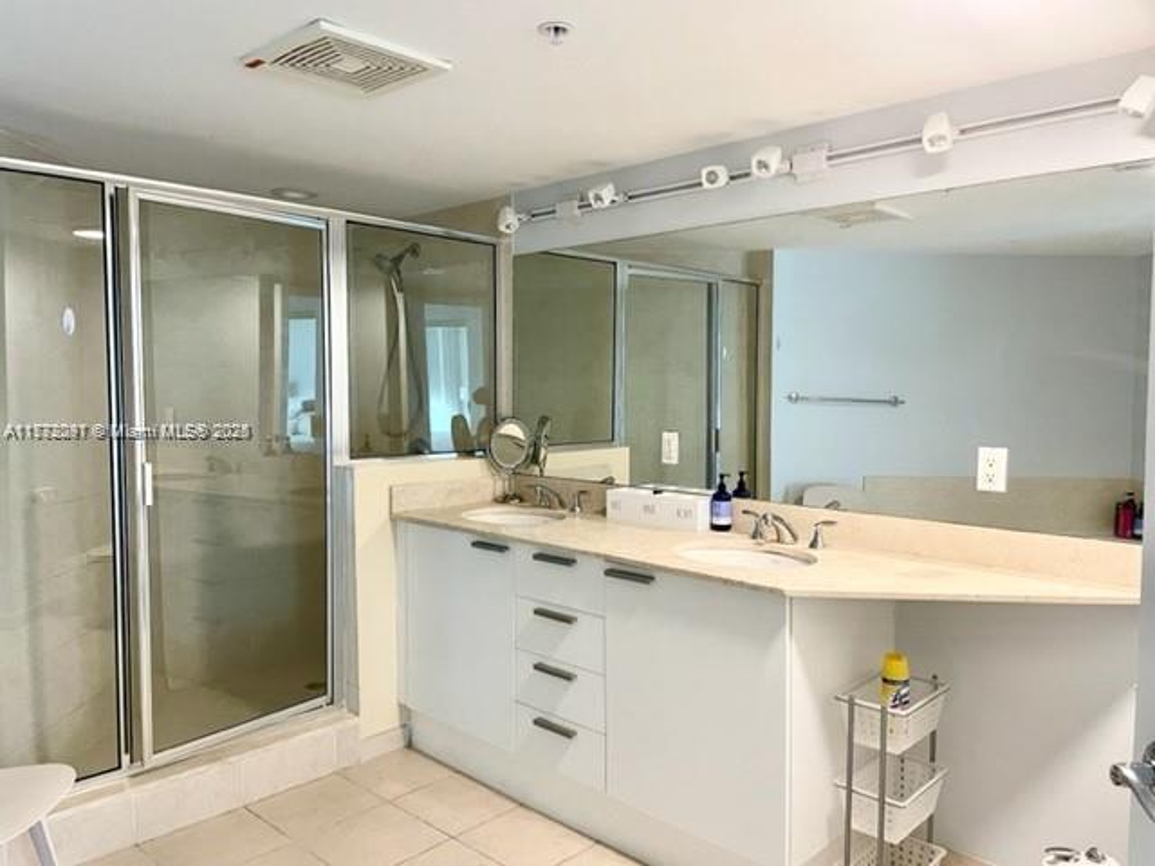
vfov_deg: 53.1
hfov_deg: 67.3
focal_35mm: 26
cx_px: 578
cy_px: 433
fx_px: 868
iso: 160
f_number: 1.6
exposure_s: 1/60
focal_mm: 4.2
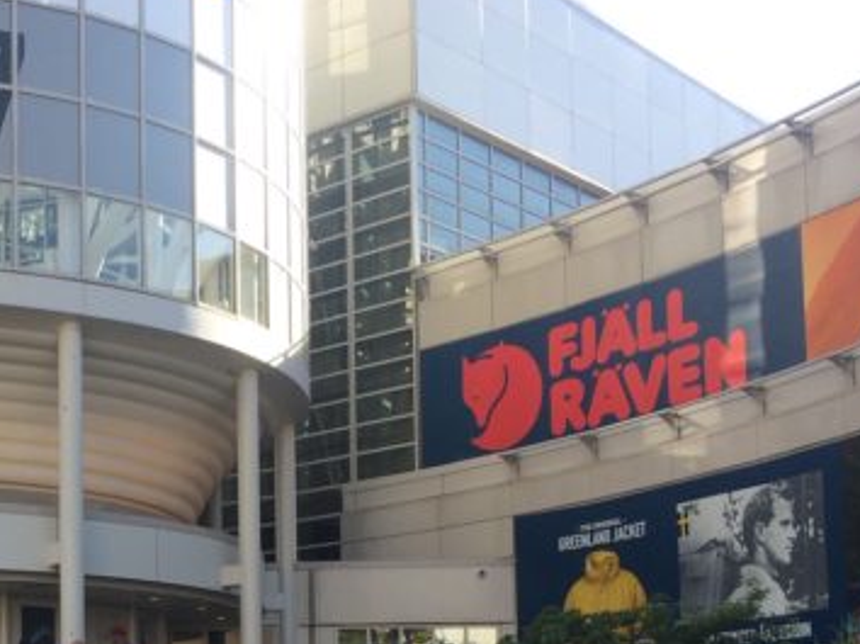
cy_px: 671
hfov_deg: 29.1
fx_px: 1564
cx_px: 36
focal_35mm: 63
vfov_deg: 22.2
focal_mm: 4.15
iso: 32
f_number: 2.2
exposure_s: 1/519
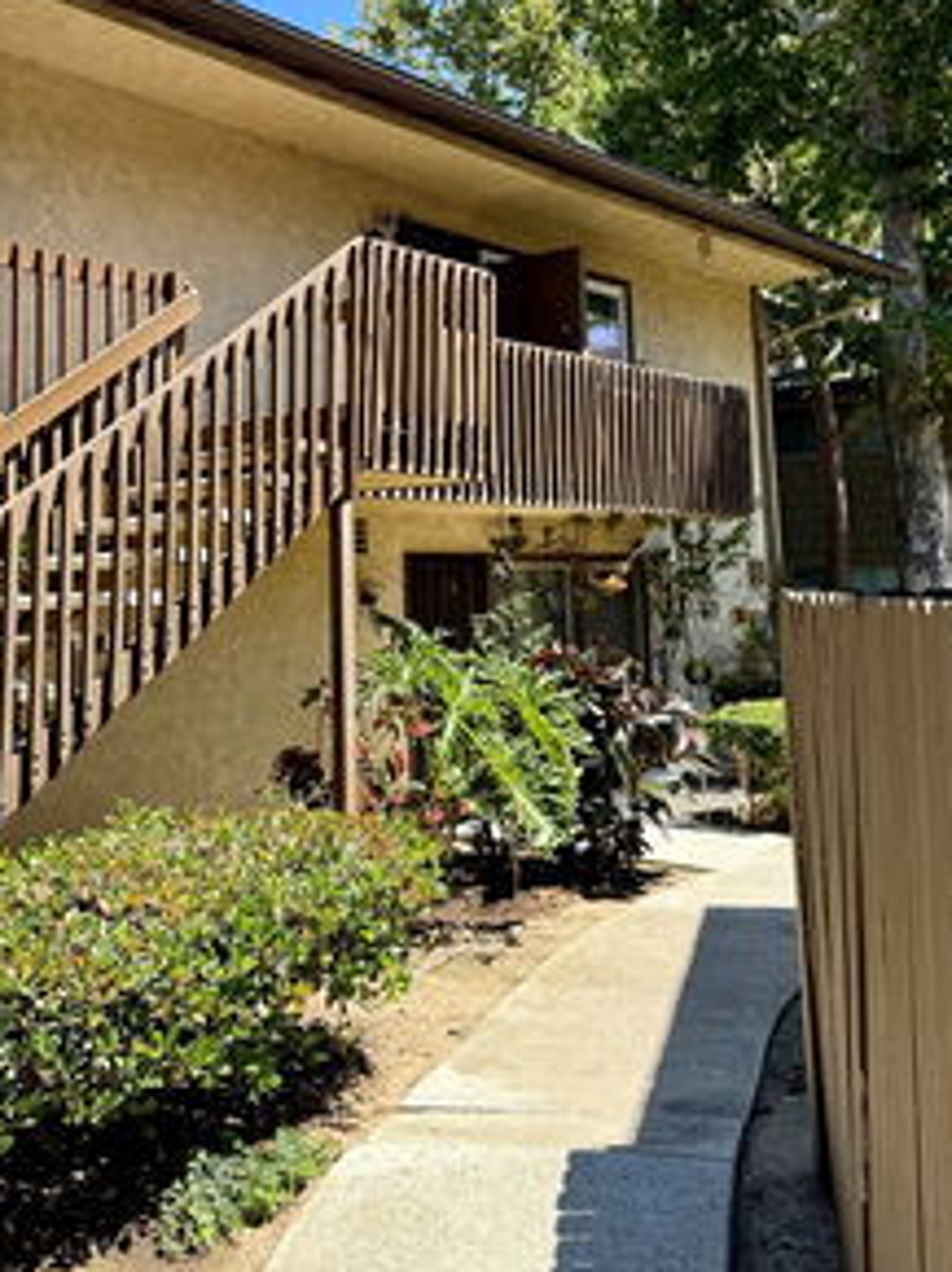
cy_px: 428
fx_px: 1395
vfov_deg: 48.2
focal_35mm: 38
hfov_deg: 37.5
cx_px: 364
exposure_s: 1/1727
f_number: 1.78
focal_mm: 6.76
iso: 100
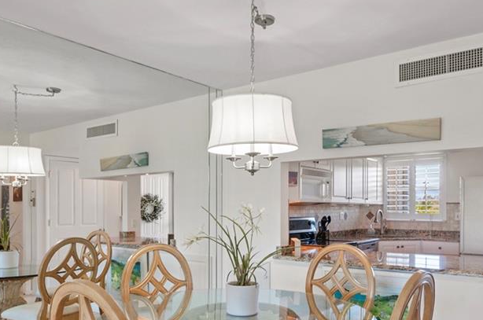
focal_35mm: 30
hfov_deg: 61.9
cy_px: 235
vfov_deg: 42.3
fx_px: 402
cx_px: 267
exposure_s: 1/4
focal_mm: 12
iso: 200
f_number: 10
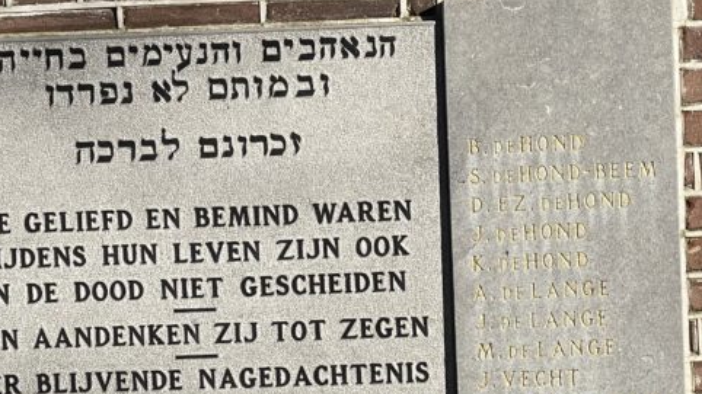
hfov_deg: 14.5
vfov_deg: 8.2
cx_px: 392
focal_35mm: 148
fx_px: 2755
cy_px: 298
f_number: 2.2
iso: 20
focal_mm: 7.5
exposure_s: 1/903
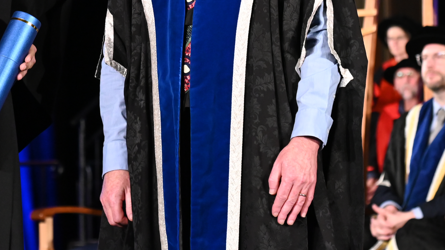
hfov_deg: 11.1
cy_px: -67
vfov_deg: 6.2
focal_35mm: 193
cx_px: 95
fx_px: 2278
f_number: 5
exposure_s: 1/160
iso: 3200
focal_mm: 86
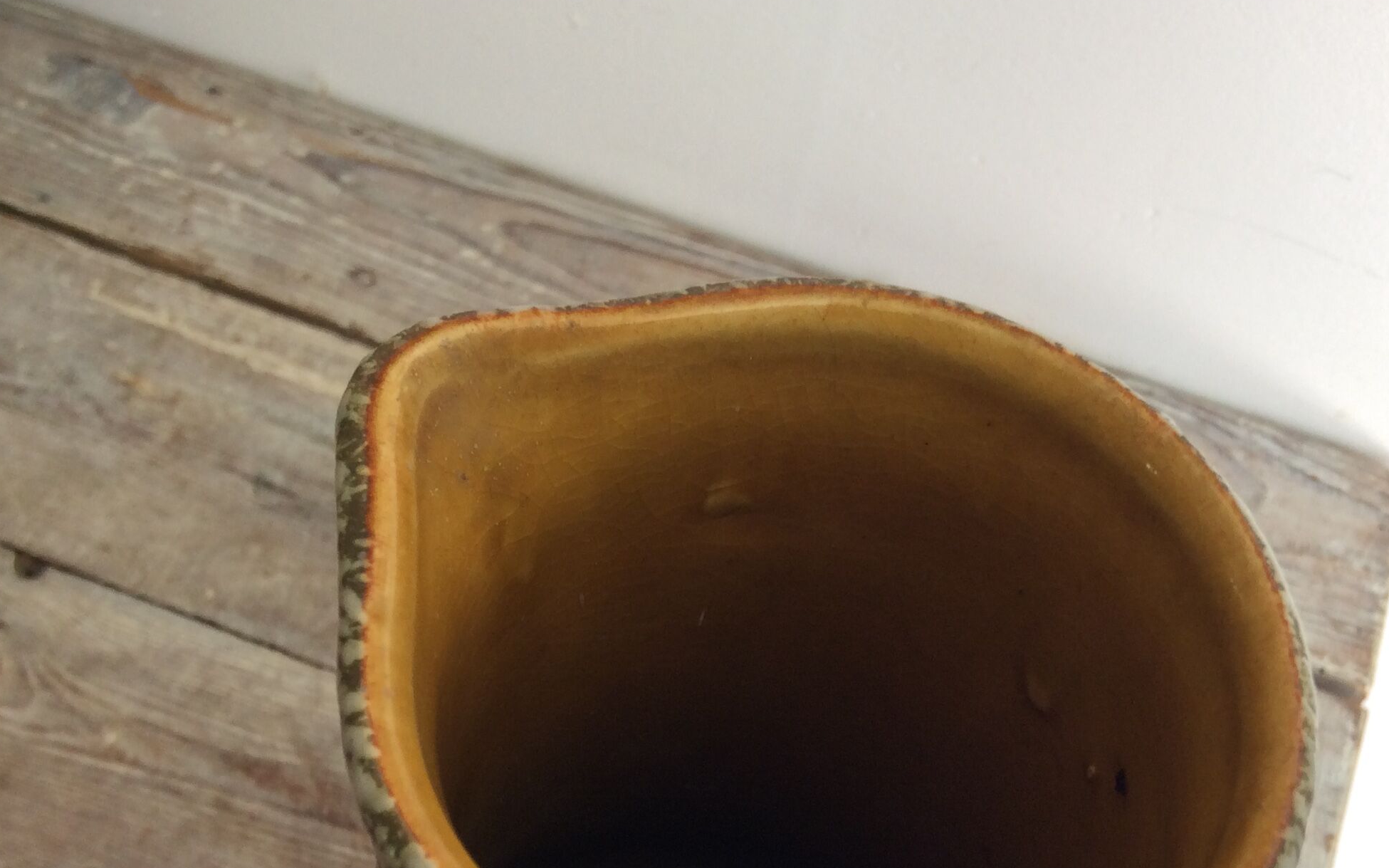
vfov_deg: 28.1
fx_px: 1703
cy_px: 679
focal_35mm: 45
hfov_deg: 44.3
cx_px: 640
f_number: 2.4
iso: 40
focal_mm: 3.3
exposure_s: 1/25
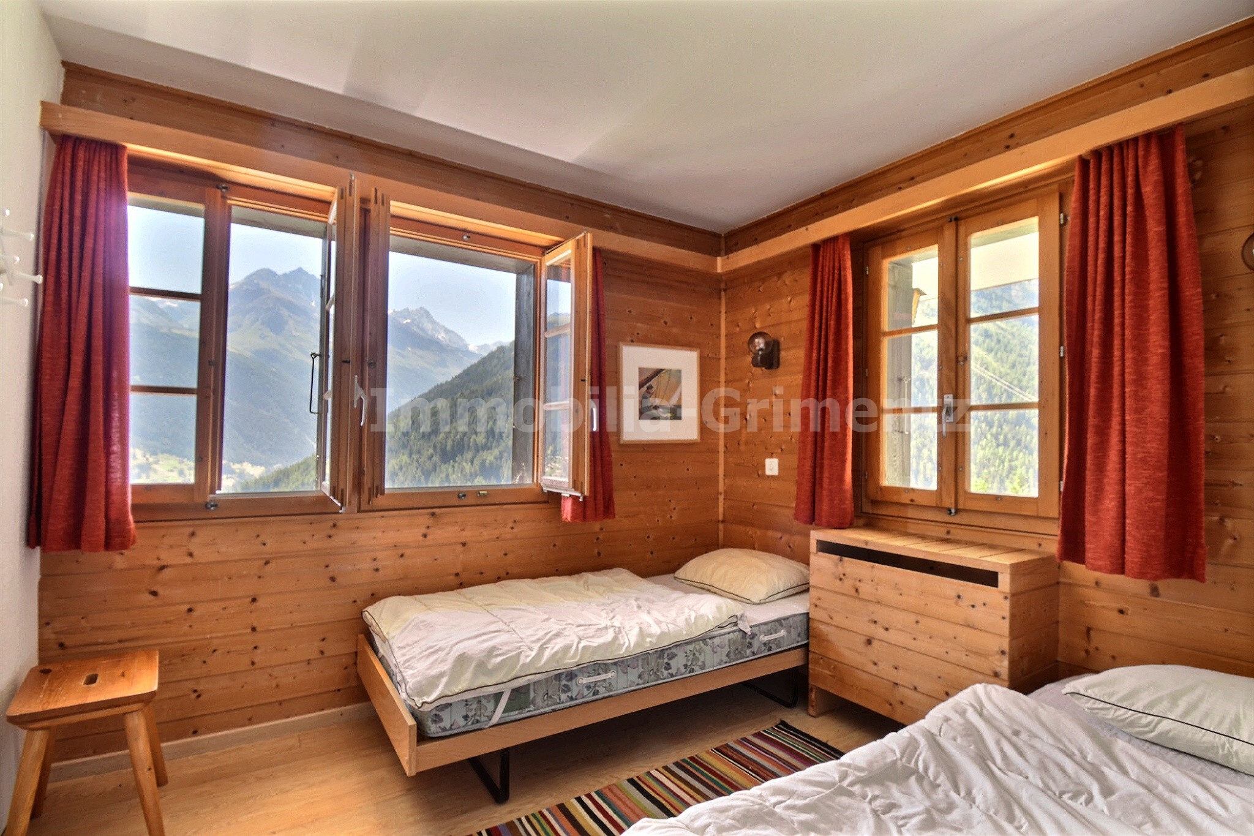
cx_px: 627
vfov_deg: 72.0
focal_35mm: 16
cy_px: 418
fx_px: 575
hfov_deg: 95.0
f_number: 9
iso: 400
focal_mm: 11
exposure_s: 1/2
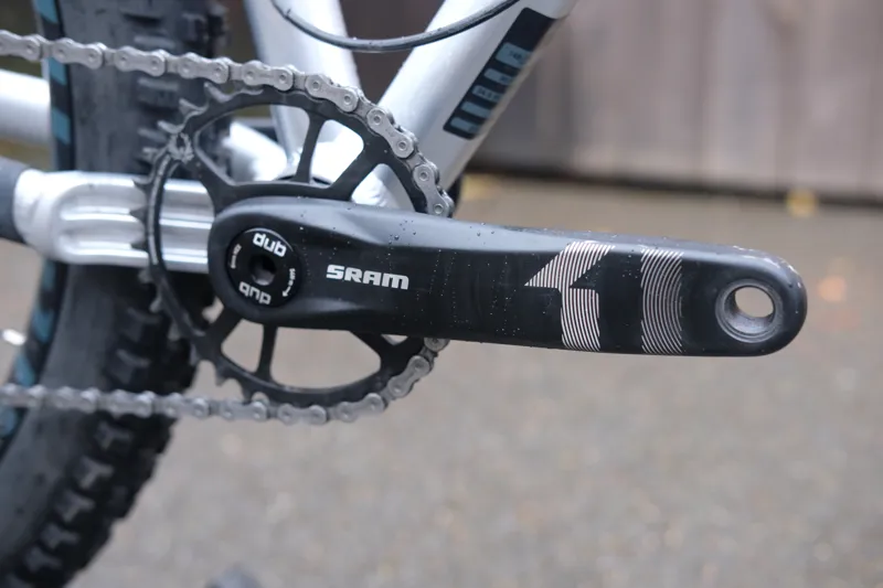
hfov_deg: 37.5
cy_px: 294
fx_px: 1300
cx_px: 442
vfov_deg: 25.5
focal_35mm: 53
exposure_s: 1/60
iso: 640
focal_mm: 35
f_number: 3.6
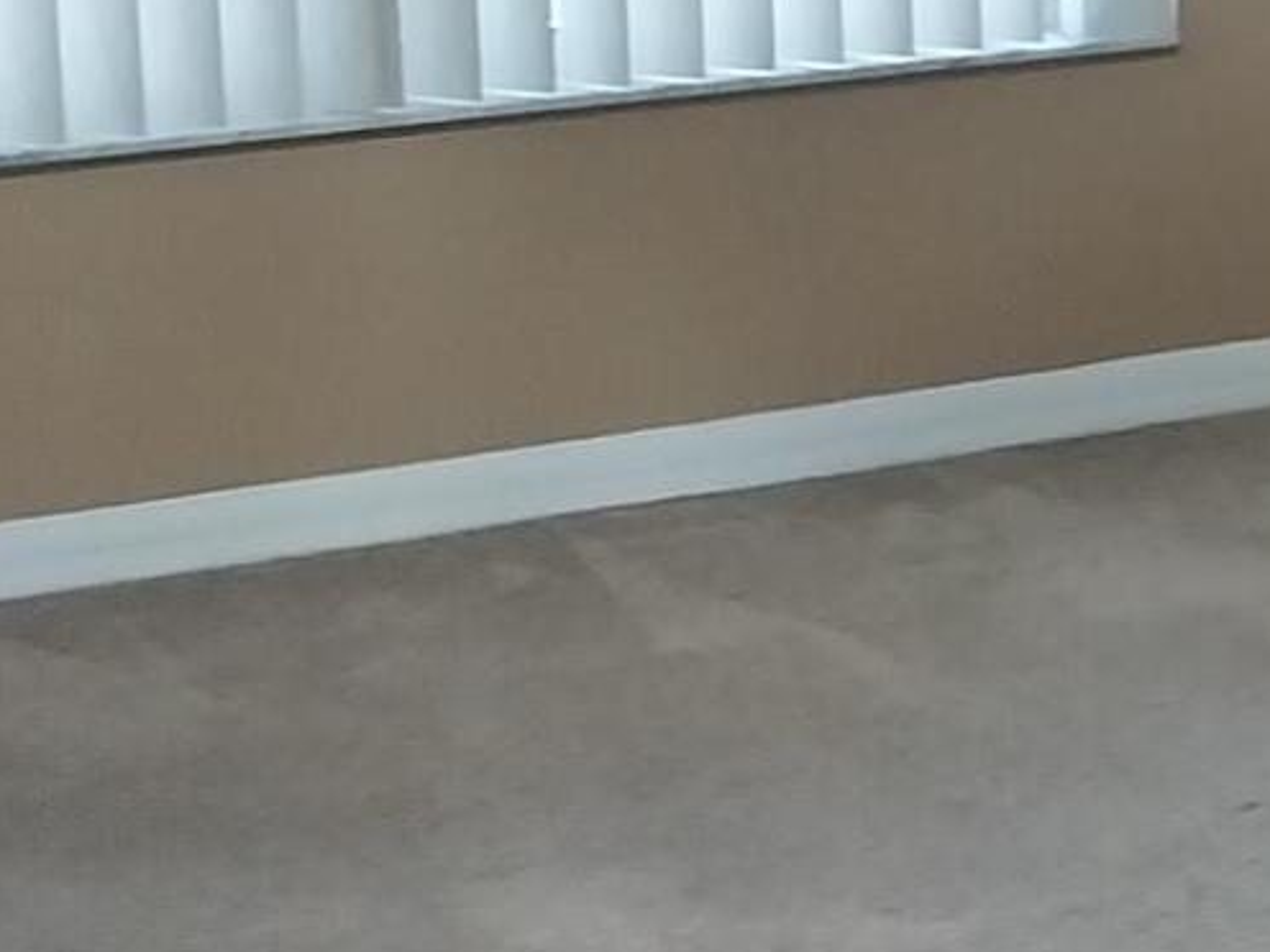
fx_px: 5540
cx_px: 2246
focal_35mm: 151
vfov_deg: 9.8
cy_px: 253
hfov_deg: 12.1
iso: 320
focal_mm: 4
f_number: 1.8
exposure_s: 1/60
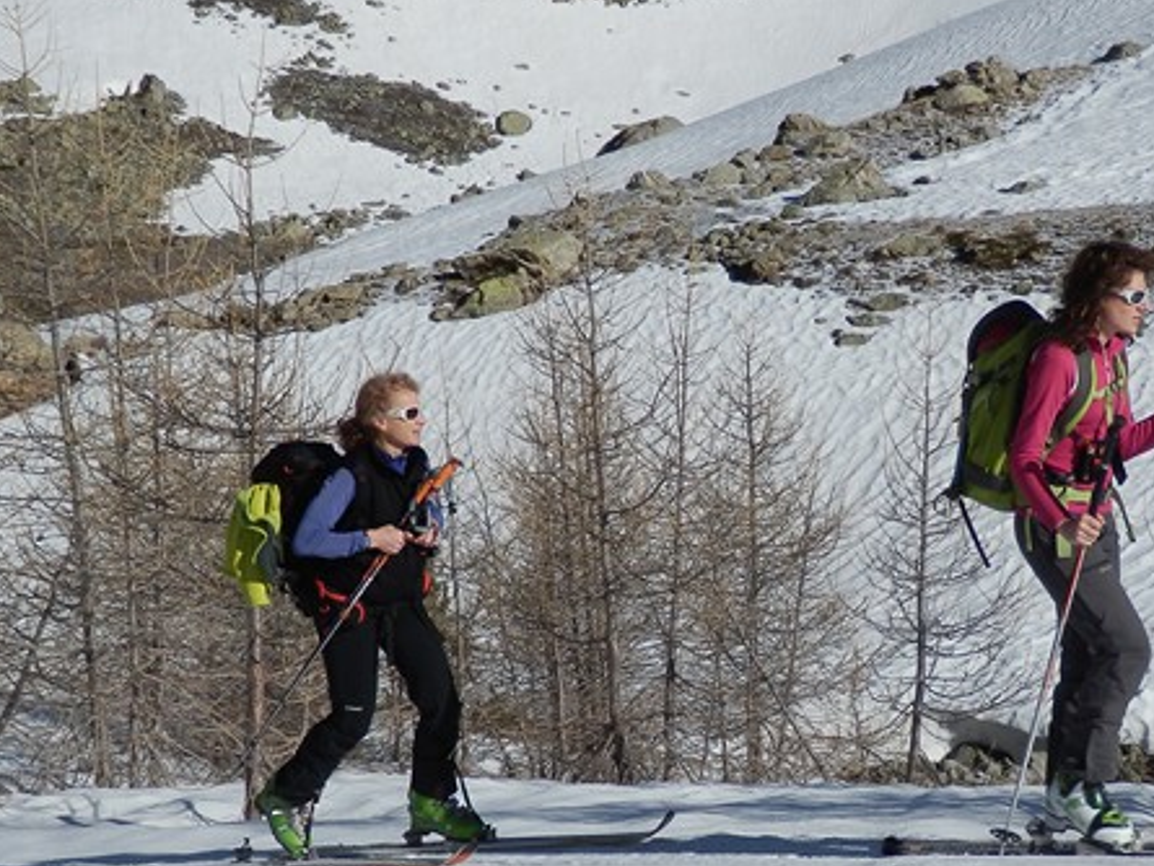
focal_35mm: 88
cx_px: 770
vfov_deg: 16.7
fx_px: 2934
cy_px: 640
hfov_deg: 22.2
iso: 80
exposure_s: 1/200
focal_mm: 8.9
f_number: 11.2
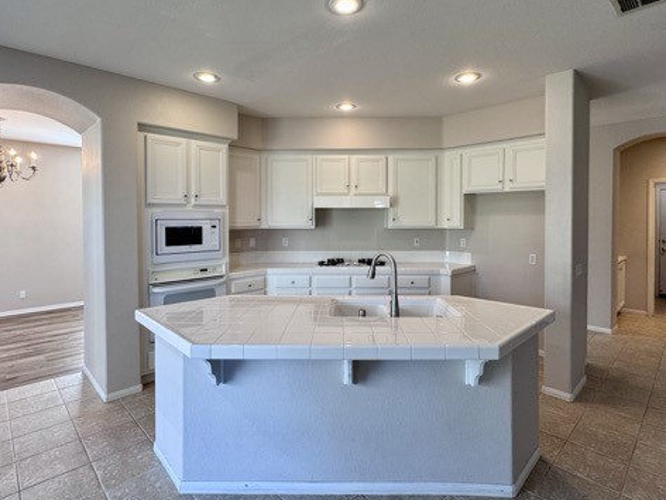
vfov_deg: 68.5
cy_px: 223
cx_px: 337
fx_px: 366
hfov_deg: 84.7
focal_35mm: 19
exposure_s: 1/120
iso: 125
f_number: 2.2
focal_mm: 2.22
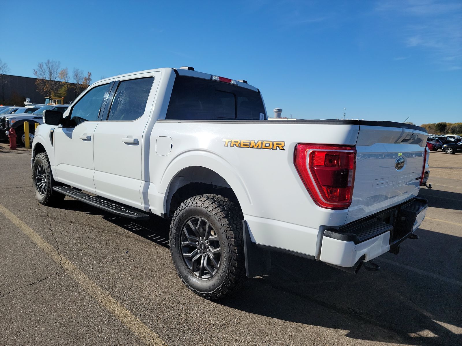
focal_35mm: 24
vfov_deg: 56.8
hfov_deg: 71.6
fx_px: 320
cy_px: 173
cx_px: 231
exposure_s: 1/1303
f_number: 1.8
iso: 50
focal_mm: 6.7
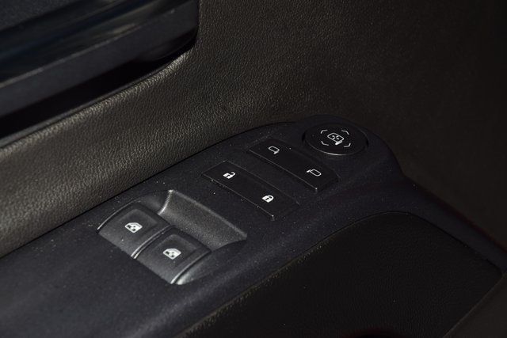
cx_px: 254
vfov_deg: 13.0
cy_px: 169
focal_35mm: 105
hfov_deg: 19.5
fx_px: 1479
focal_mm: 70
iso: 110
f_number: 8
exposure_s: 1/125
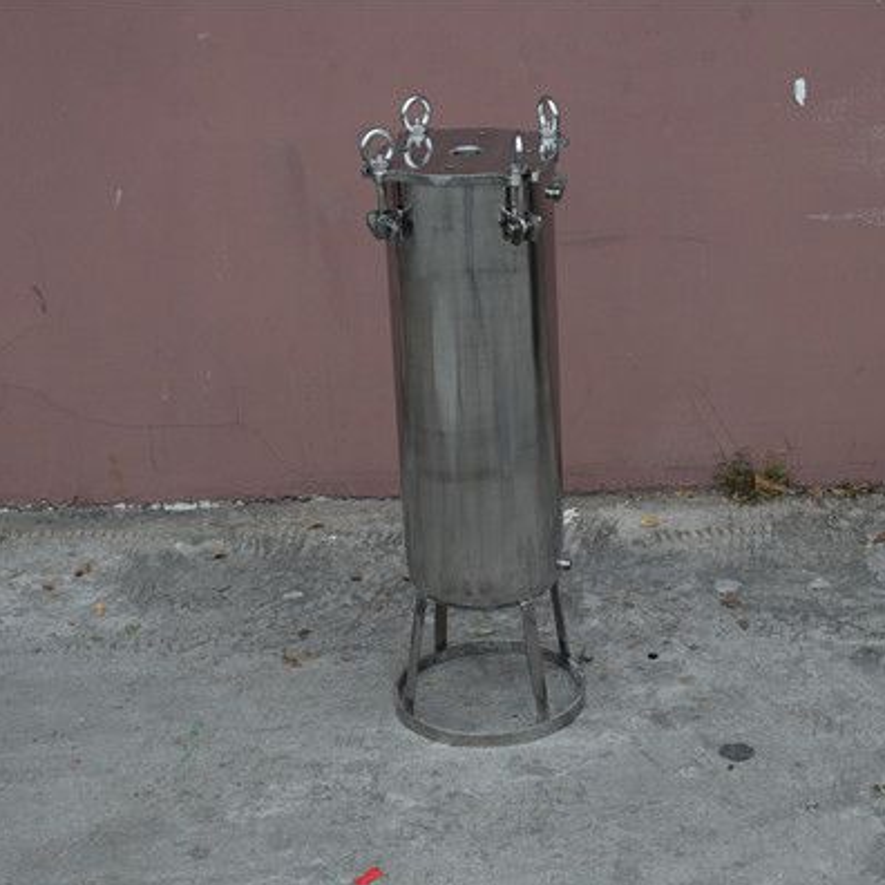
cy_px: 442
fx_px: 1957
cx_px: 489
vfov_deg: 25.5
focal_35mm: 68
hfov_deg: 25.5
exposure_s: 1/200
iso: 400
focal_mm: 35
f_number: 7.1
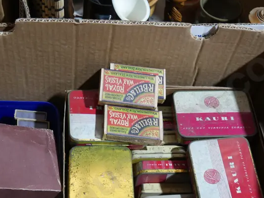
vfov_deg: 24.5
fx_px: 443
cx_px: 111
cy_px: 180
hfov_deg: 33.2
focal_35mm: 58
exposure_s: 1/60
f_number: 3.6
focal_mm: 15
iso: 400
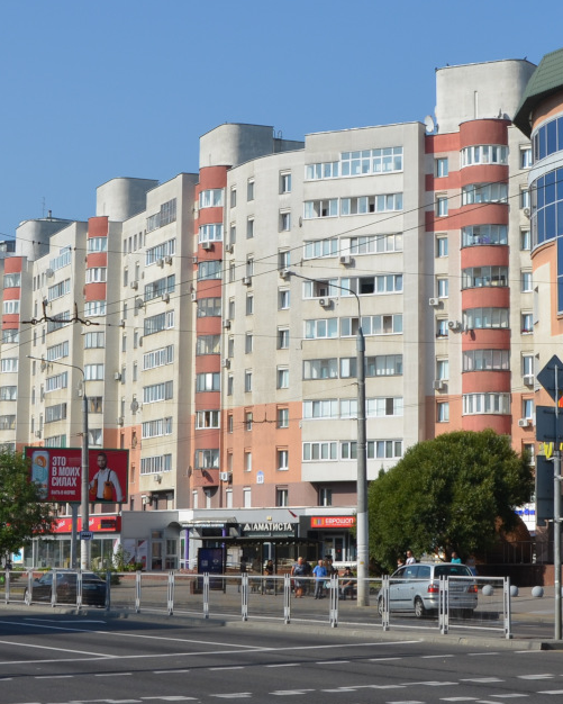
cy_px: 263
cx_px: 455
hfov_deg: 18.8
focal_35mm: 81
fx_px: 1687
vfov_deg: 23.5
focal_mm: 24
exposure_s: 1/320
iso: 100
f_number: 9
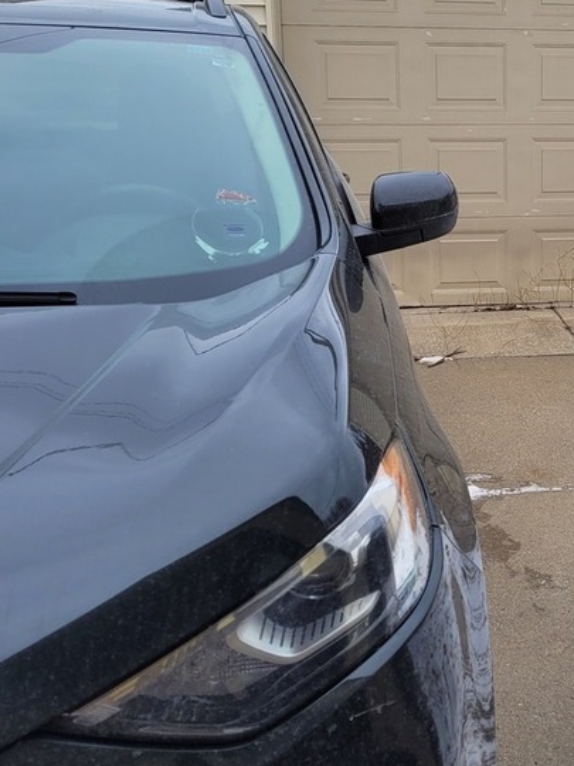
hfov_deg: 26.7
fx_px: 1150
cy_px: 328
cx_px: 560
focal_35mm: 52
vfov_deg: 36.7
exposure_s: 1/311
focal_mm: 5.4
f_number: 1.8
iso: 40
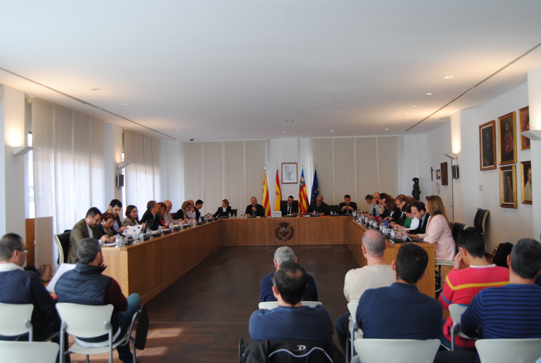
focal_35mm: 30
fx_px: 452
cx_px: 270
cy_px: 182
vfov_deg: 43.8
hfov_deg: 61.8
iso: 200
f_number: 4
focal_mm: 20
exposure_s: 1/60
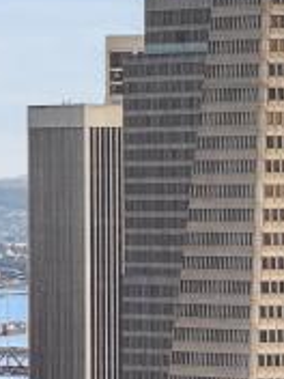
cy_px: -24
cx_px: 1347
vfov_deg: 3.5
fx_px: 6257
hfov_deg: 2.5
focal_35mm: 572
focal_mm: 70
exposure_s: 1/1000
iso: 640
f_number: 8
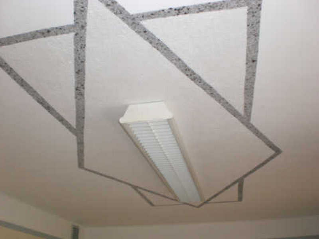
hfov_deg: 49.0
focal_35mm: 38
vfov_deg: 37.7
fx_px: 350
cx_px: 160
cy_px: 120
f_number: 3.1
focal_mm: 6.3
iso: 200
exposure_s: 1/60
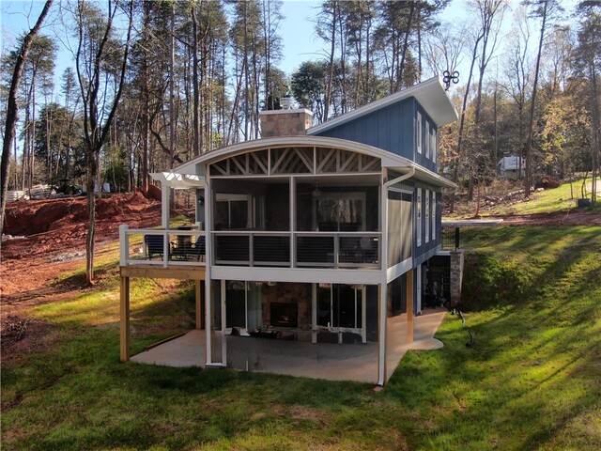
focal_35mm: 36
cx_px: 300
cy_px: 226
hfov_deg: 51.4
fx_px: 625
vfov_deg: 39.7
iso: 100
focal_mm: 6.08
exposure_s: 1/400
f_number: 3.3
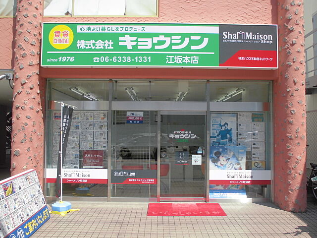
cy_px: 119
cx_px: 158
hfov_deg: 54.0
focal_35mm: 34
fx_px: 311
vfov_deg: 41.8
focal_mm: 6.1
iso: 100
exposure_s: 1/400
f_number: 4
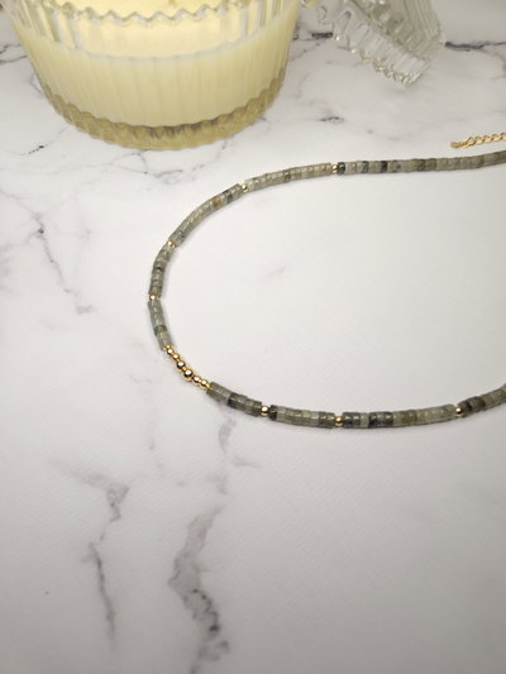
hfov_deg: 58.9
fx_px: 448
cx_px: 253
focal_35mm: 23
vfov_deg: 73.9
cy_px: 337
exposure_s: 1/20
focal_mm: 5.4
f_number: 1.8
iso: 50
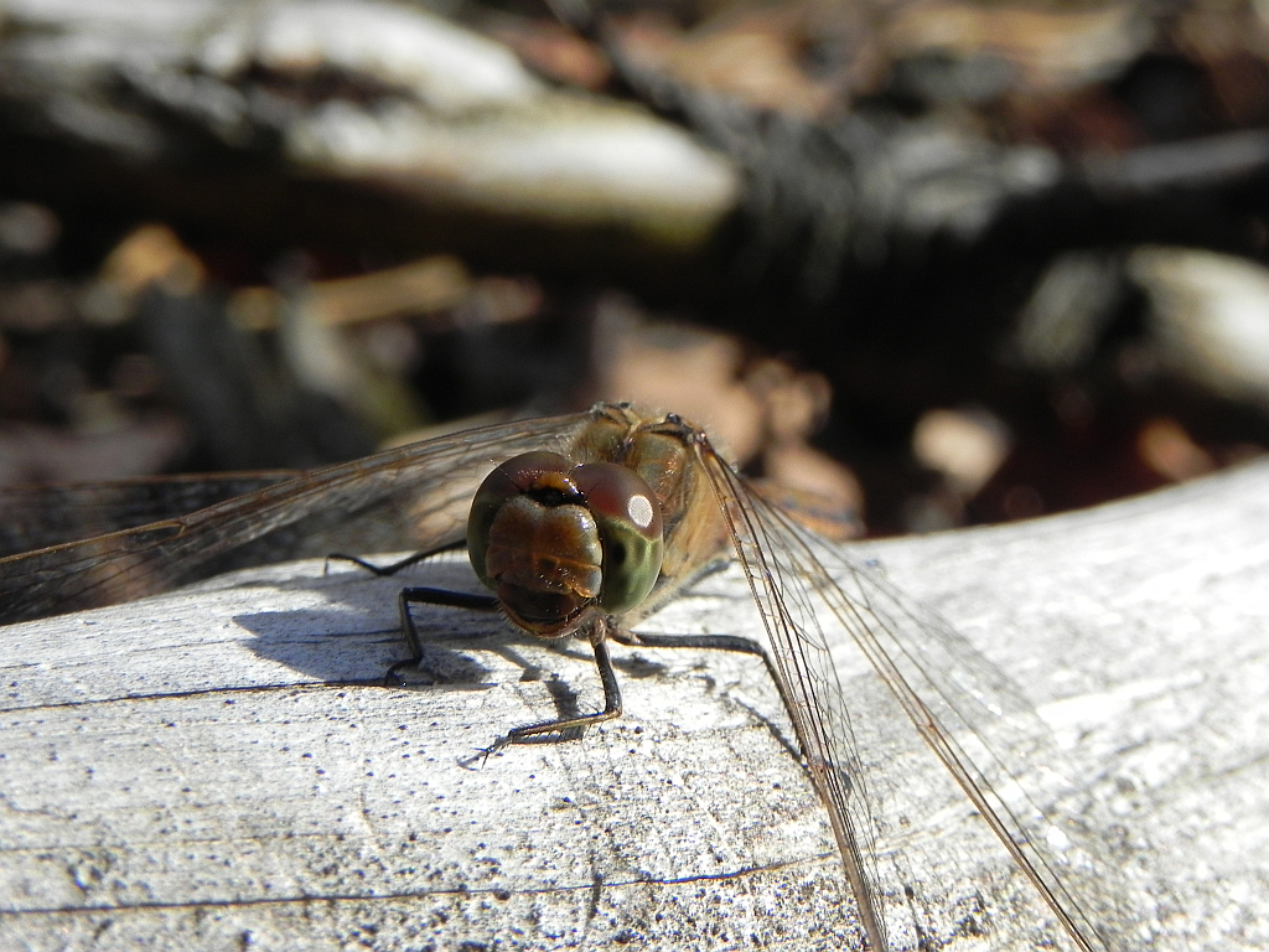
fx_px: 3849
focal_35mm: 105
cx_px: 634
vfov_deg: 14.1
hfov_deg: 18.7
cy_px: 476
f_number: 7.1
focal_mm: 18.8
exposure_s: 1/419
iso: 160
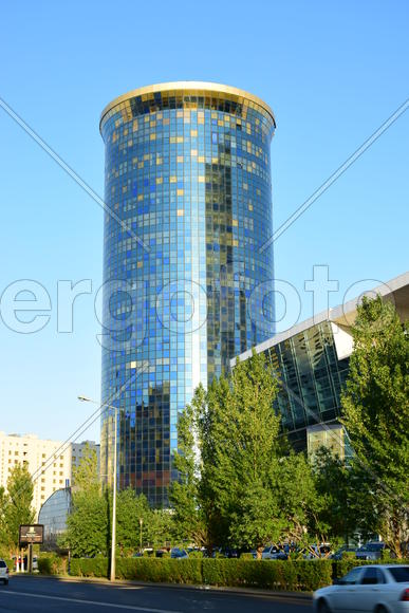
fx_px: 869
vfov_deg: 38.9
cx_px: 204
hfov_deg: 26.5
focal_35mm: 51
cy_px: 306
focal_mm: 34
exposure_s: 1/60
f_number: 8
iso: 100
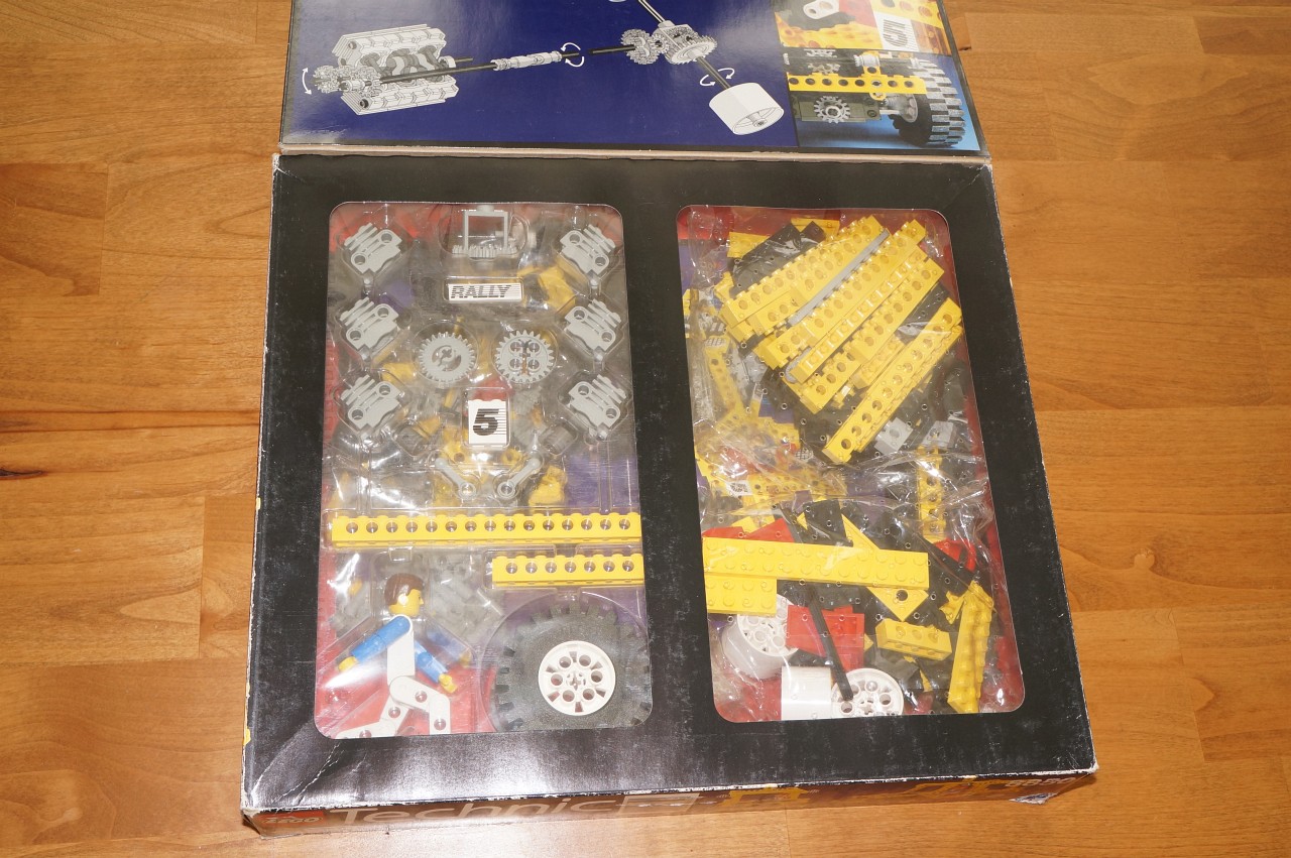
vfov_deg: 36.8
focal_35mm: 36
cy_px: 429
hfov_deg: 53.2
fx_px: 1290
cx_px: 646
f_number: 8
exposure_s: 1/60
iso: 400
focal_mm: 24
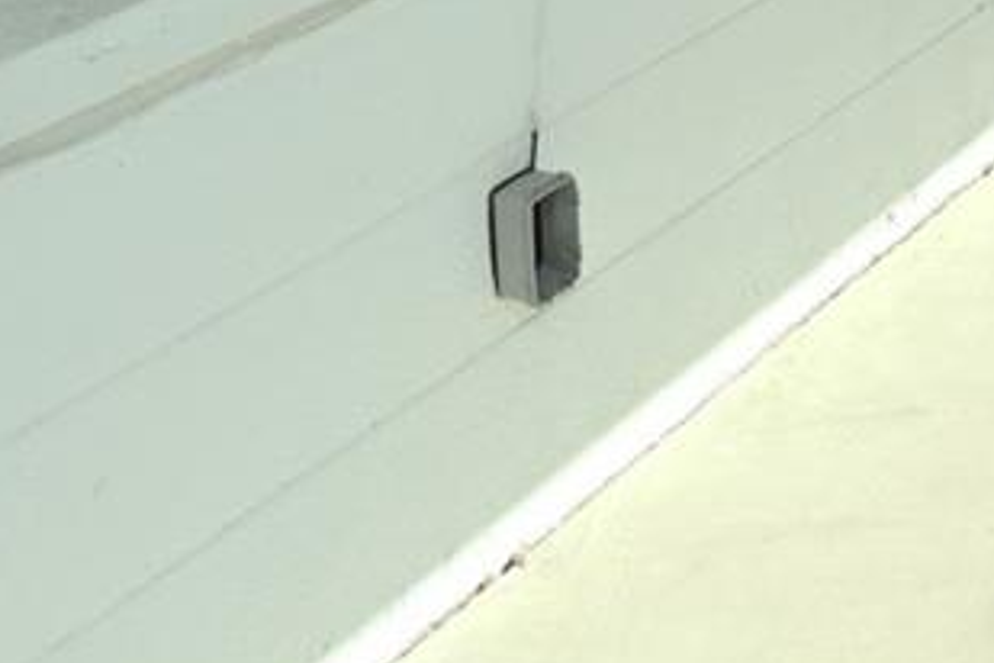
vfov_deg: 14.6
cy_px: -306
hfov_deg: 21.4
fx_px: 2430
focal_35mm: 88
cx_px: 1200
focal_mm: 17
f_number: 10
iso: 100
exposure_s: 1/200
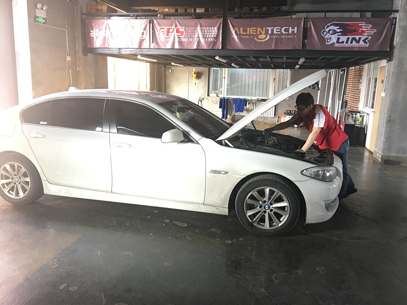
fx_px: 341
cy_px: 152
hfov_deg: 61.7
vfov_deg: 48.2
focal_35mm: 29
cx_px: 204
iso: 100
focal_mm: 4.15
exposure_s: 1/17
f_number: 2.2
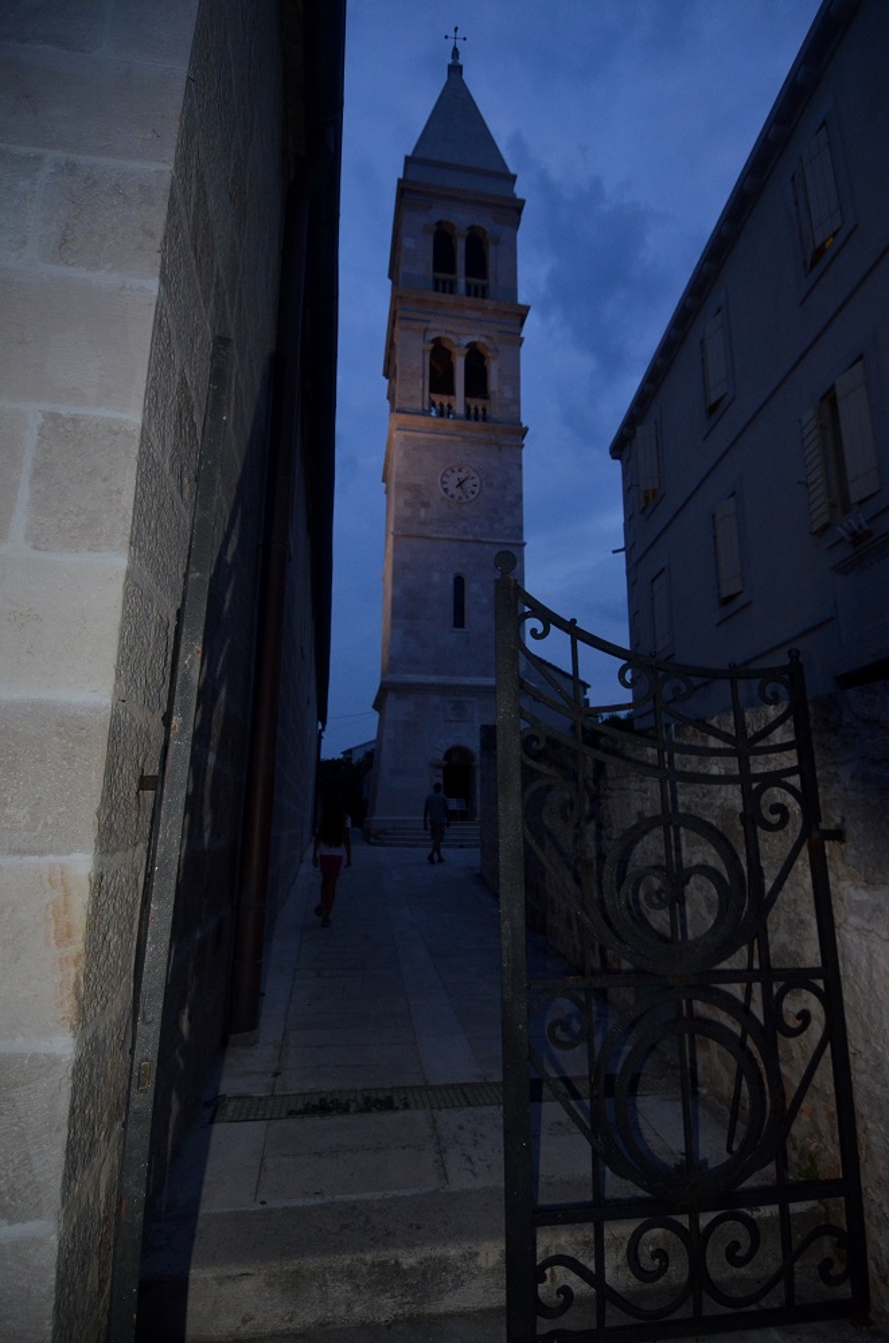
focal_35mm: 33
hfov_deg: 39.8
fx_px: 1229
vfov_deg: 57.3
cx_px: 444
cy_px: 672
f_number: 4
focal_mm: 22
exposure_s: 1/60
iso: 800
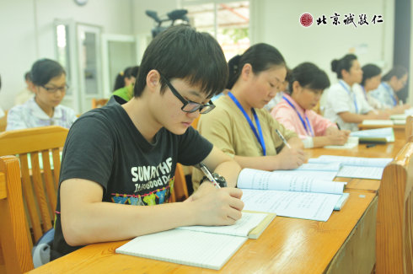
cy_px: 137
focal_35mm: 36
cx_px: 206
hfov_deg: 53.2
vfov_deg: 36.8
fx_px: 412
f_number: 3.2
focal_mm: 24
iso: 200
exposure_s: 1/40
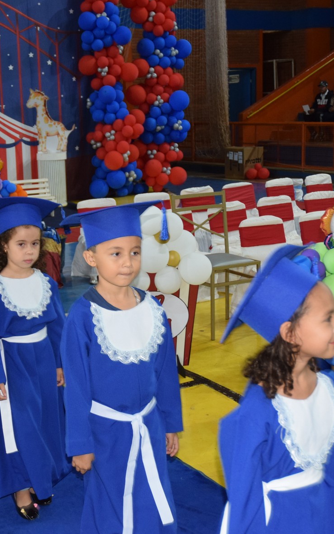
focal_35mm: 56
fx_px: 815
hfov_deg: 23.0
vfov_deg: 36.3
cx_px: 94
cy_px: 270
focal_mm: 24
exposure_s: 1/60
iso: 1100
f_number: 3.8
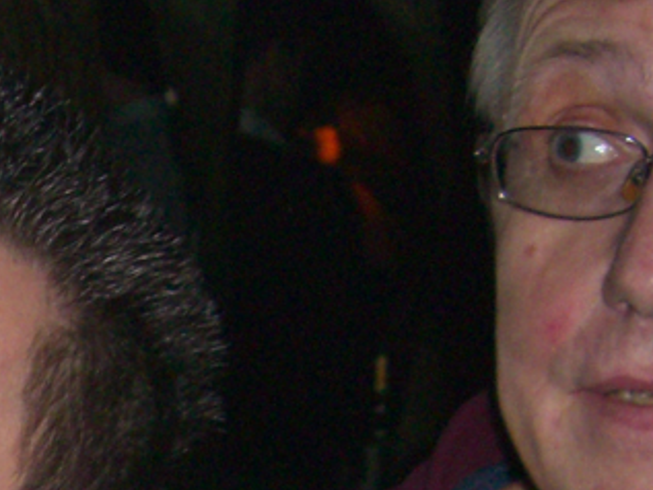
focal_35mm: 150
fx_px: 2831
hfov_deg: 12.5
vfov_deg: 9.5
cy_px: 863
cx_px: -333
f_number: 2.8
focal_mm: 7.9
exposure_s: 1/60
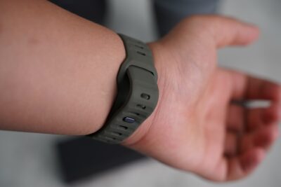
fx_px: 547
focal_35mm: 70
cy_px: 94
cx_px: 140
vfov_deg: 19.5
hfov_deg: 28.8
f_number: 4
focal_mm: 70
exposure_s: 1/80
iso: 320
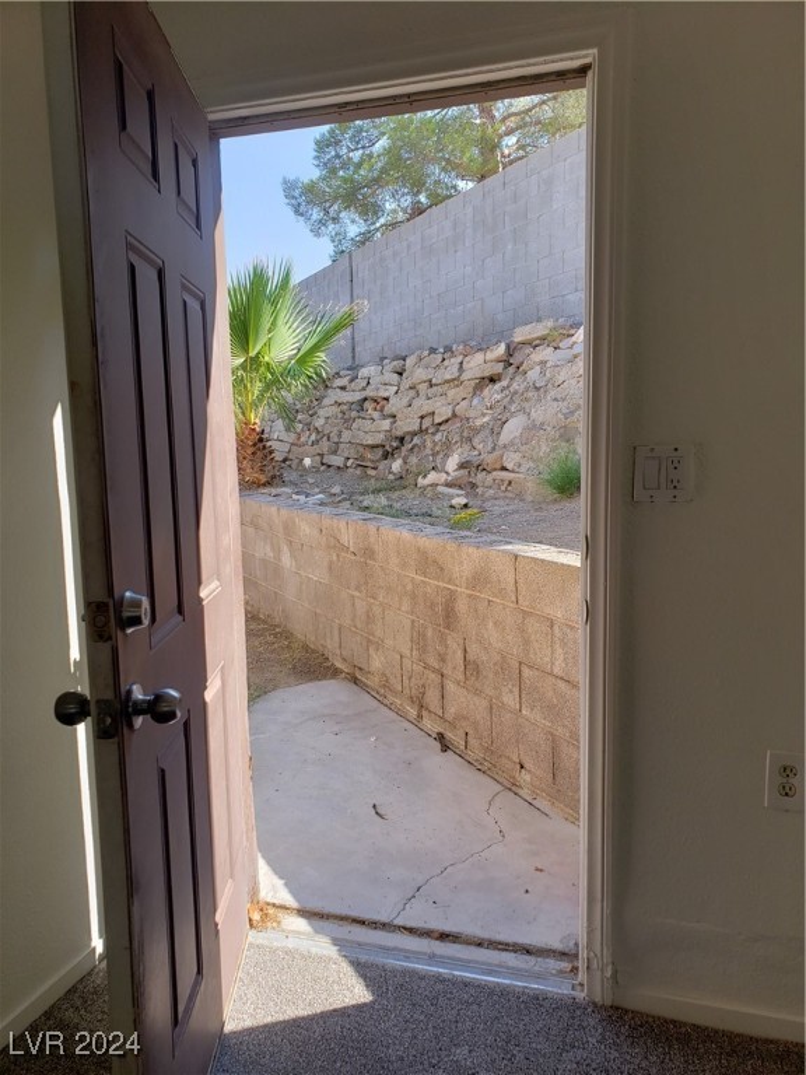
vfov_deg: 67.3
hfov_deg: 53.1
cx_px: 403
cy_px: 538
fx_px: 807
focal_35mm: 26
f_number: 2.4
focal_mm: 4.3
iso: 50
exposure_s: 1/445
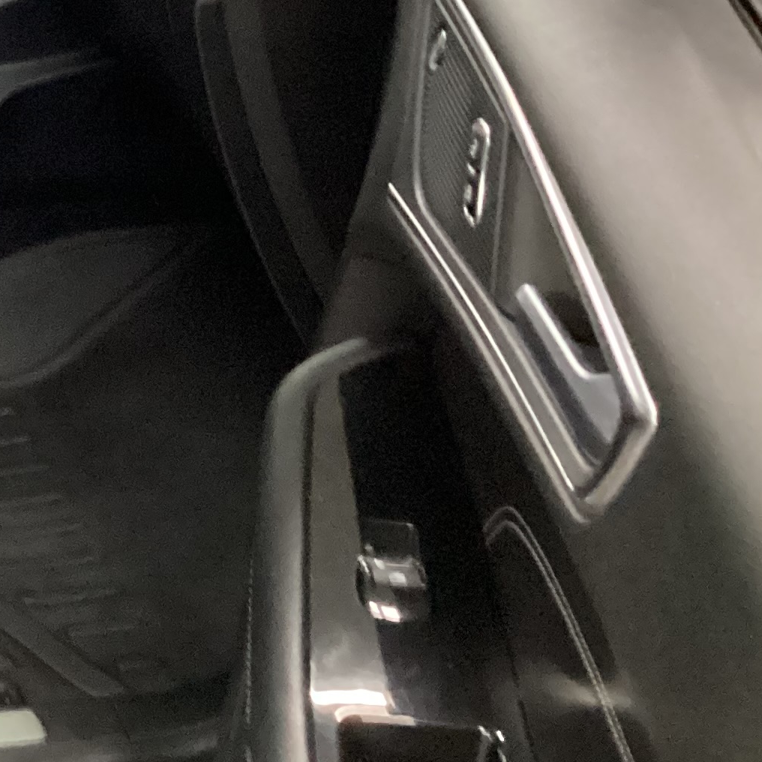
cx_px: -405
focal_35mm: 88
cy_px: -114
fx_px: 2192
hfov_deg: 17.6
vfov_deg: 18.8
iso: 640
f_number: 2.4
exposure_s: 1/30
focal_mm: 3.3
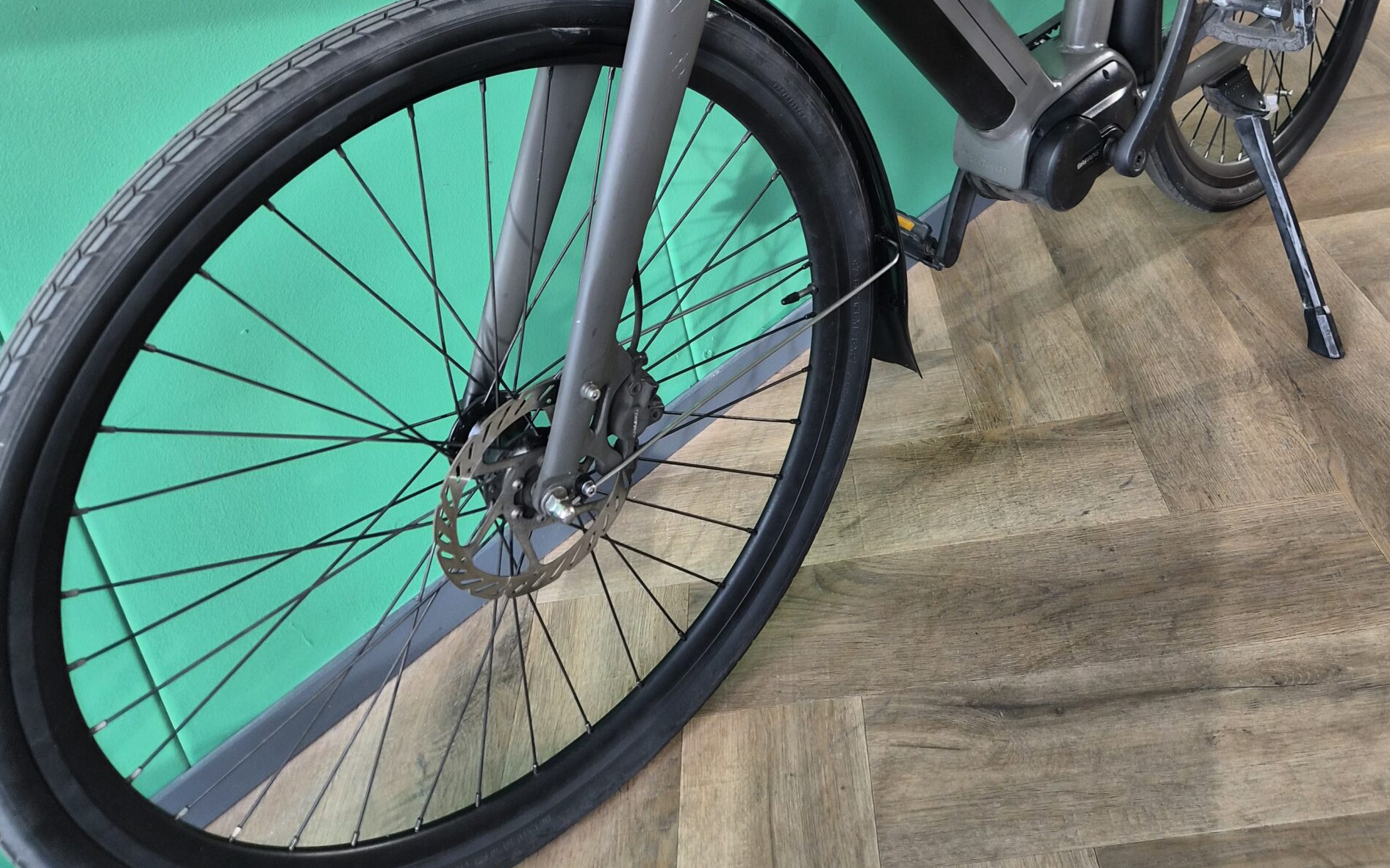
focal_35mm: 33
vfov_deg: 34.9
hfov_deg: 58.1
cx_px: 692
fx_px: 1250
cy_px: 9
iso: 32
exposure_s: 1/100
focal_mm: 5.4
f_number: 1.8
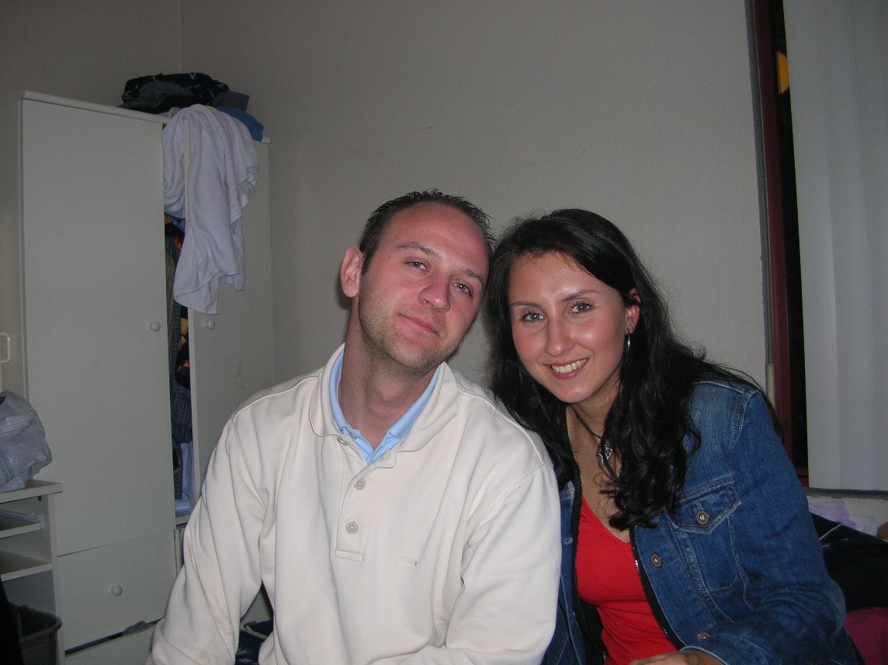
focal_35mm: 35
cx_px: 444
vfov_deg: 40.6
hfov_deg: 52.7
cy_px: 332
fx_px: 897
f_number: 2.8
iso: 50
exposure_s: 1/60.1
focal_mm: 5.8
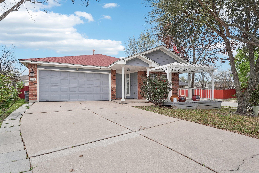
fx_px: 137
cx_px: 130
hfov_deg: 86.6
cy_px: 86
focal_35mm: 19
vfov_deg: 64.3
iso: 400
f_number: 8
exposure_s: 1/500
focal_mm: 19.1
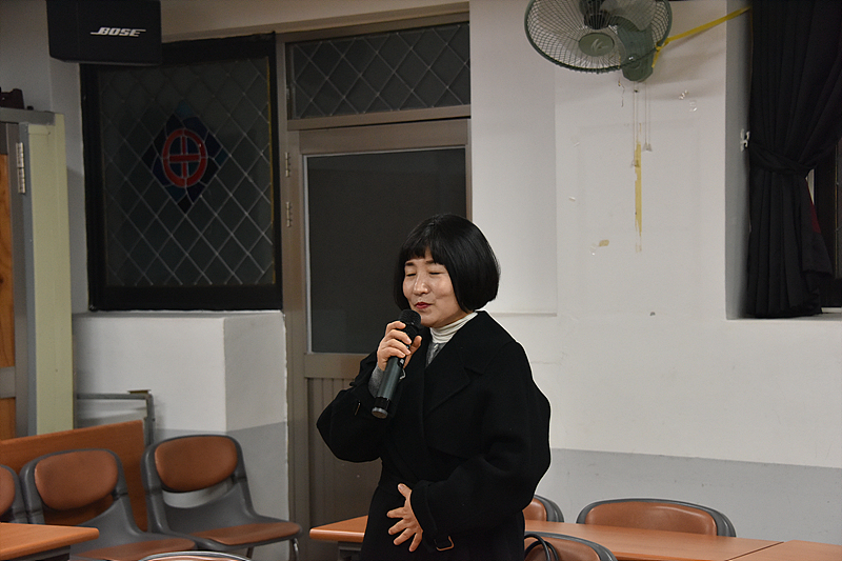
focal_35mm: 72
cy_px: 280
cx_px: 421
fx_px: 1684
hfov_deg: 28.1
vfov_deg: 18.9
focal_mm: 72
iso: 2500
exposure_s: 1/125
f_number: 6.3
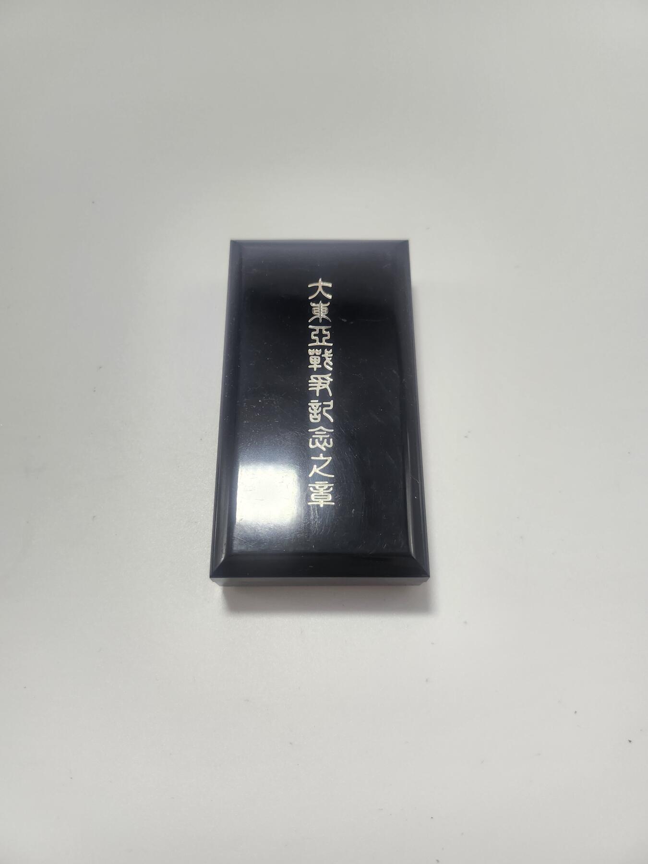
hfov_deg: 56.8
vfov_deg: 71.6
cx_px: 324
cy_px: 432
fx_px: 599
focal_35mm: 24
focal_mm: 5
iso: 160
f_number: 1.8
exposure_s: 1/180
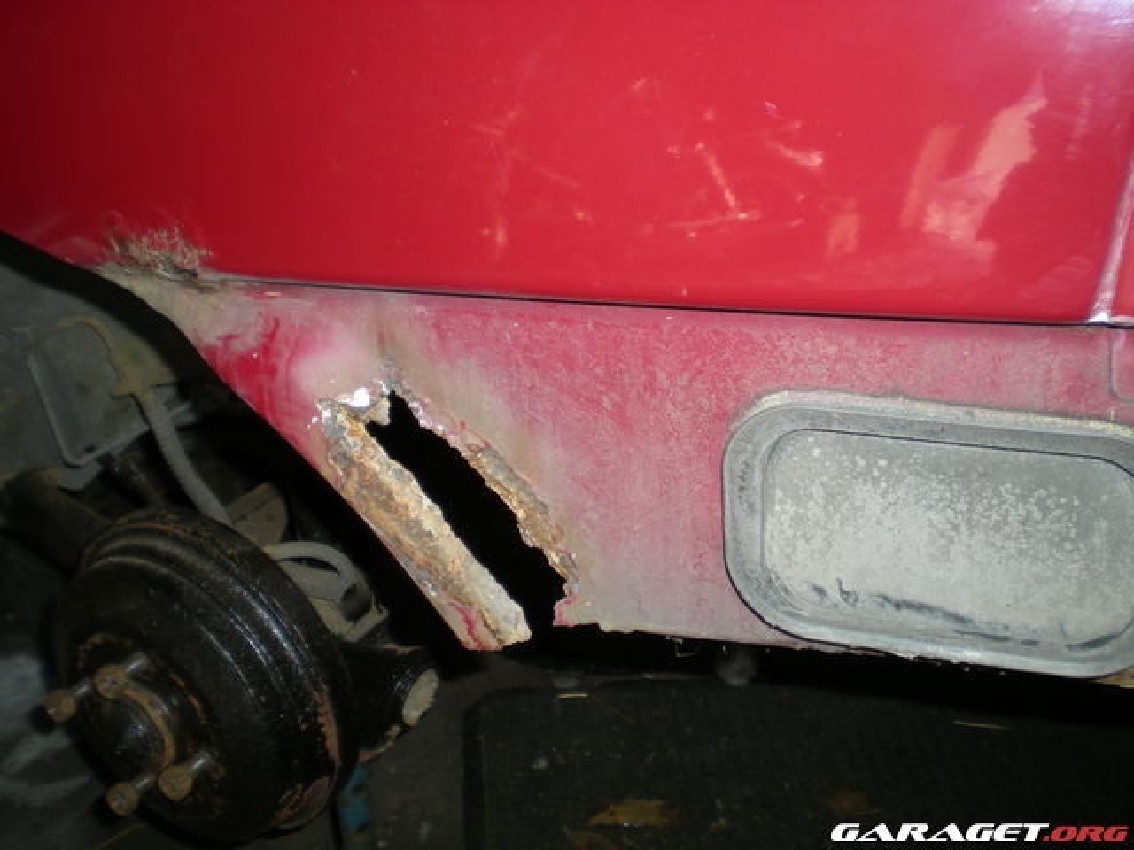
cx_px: 567
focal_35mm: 38
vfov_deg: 37.7
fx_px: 1245
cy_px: 425
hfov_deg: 49.0
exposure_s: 1/60
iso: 50
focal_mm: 6.3
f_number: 3.1
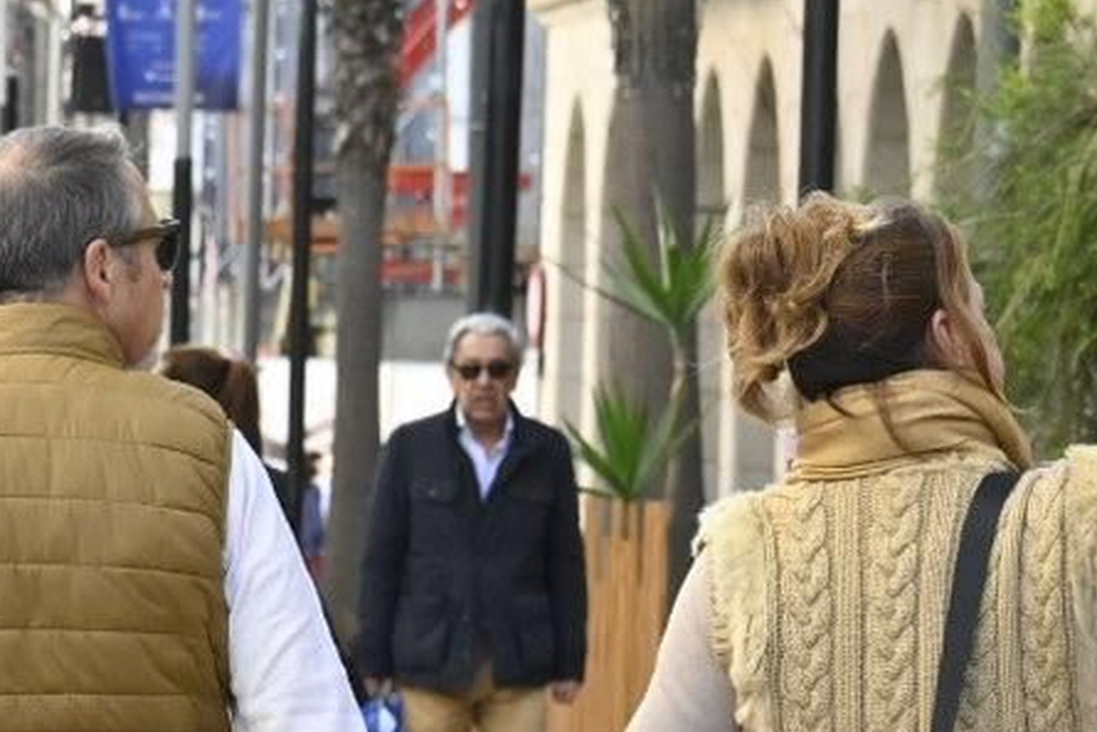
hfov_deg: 5.6
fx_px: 11186
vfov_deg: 3.7
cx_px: 10
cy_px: 975
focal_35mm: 367
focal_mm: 68
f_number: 6.3
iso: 800
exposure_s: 1/400
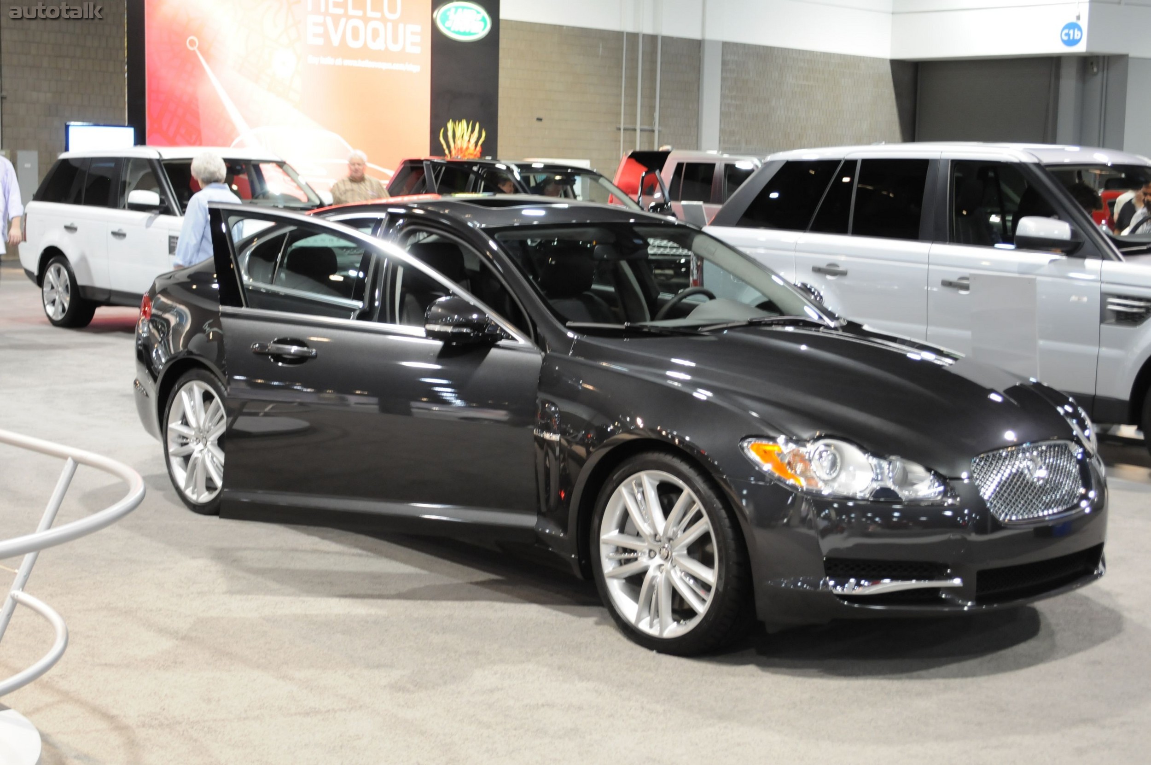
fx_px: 1677
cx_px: 576
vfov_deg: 25.7
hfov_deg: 37.9
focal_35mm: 52
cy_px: 382
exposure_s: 1/10
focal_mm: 35
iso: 800
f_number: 5
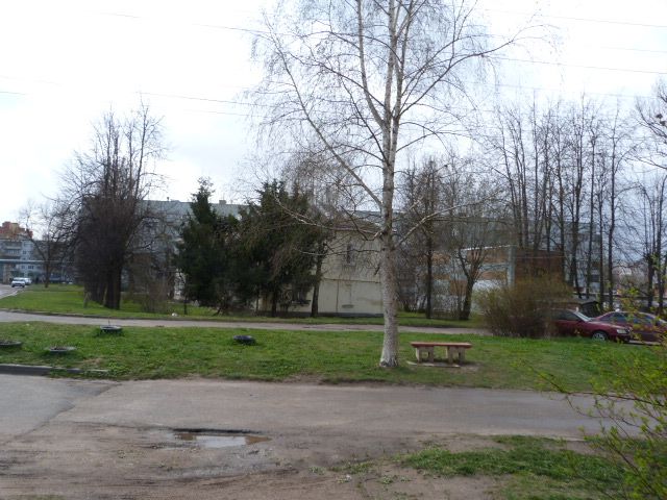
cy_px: 250
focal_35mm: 25
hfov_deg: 69.4
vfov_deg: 54.9
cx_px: 334
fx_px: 482
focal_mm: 4.5
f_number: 5
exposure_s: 1/200
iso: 80
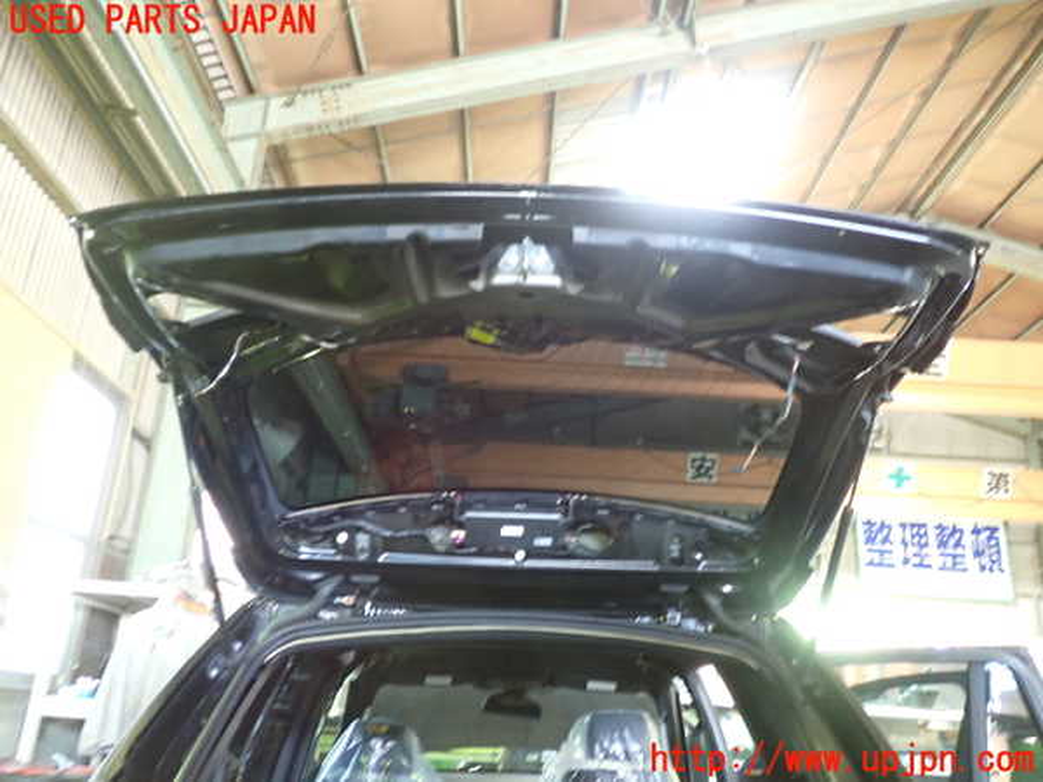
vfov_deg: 46.8
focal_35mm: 30
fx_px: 904
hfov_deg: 60.0
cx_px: 522
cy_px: 391
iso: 800
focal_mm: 5.4
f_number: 2.3
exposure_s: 1/25
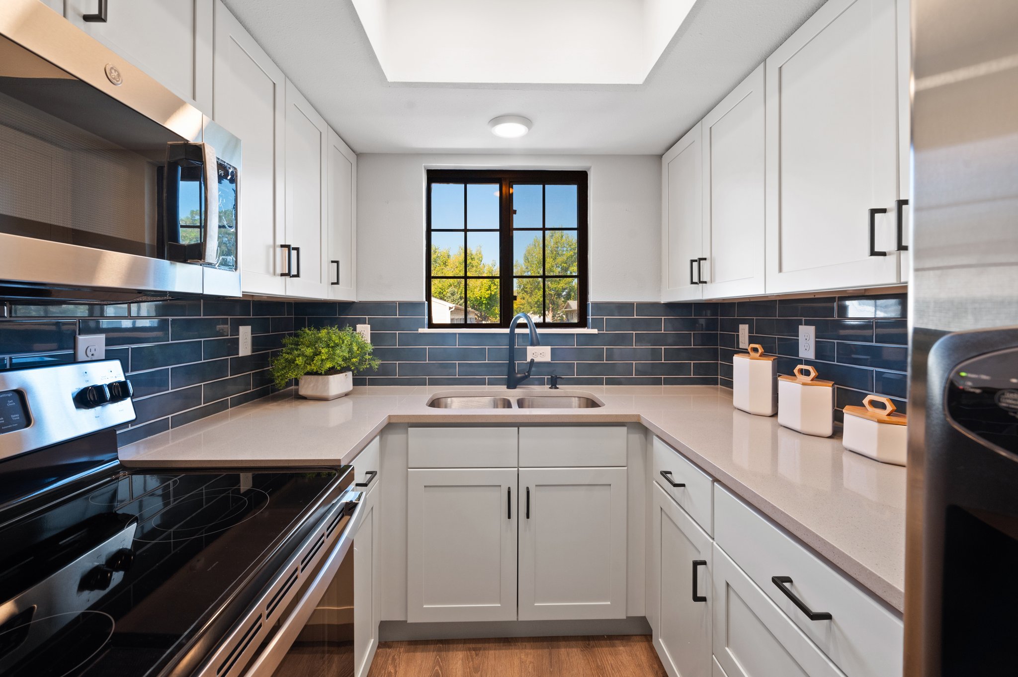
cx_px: 509
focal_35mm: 15
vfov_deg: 77.2
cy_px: 338
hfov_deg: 100.4
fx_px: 424
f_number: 8
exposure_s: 1/20
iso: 800
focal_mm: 15
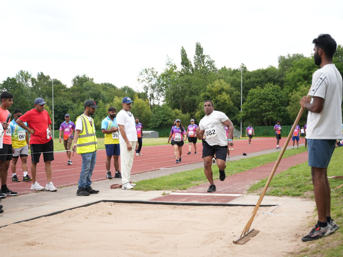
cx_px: 174
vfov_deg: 26.3
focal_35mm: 55
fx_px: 550
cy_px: 134
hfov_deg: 34.7
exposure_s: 1/1250
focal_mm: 47.4
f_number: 2.8
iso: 250
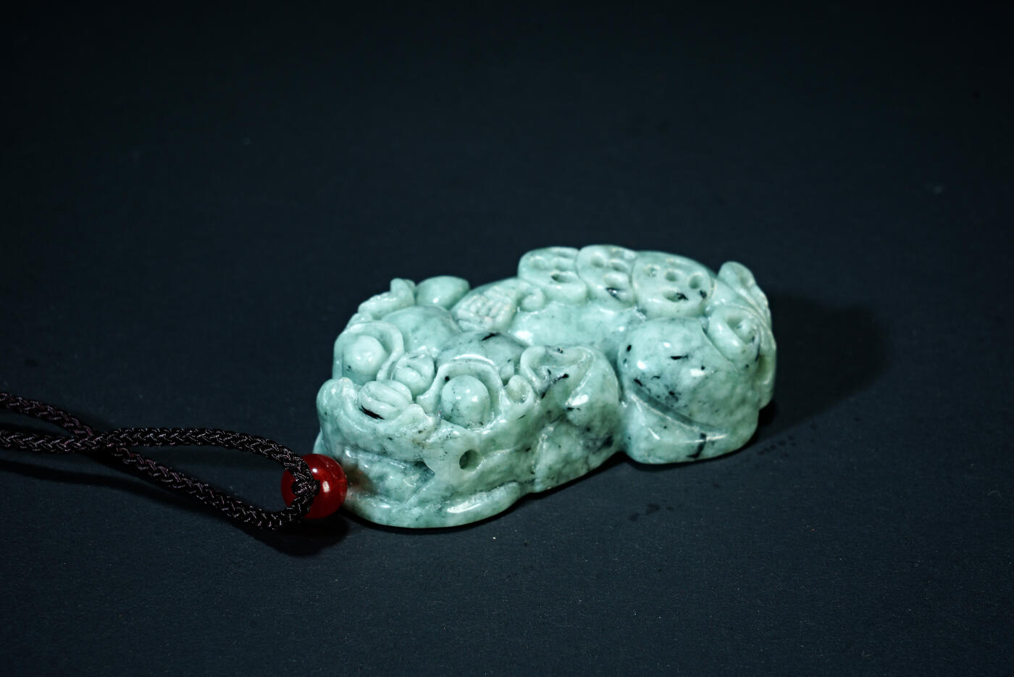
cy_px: 338
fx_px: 4423
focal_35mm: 157
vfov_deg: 8.7
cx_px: 507
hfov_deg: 13.1
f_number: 18
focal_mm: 105
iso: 100
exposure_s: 1/160
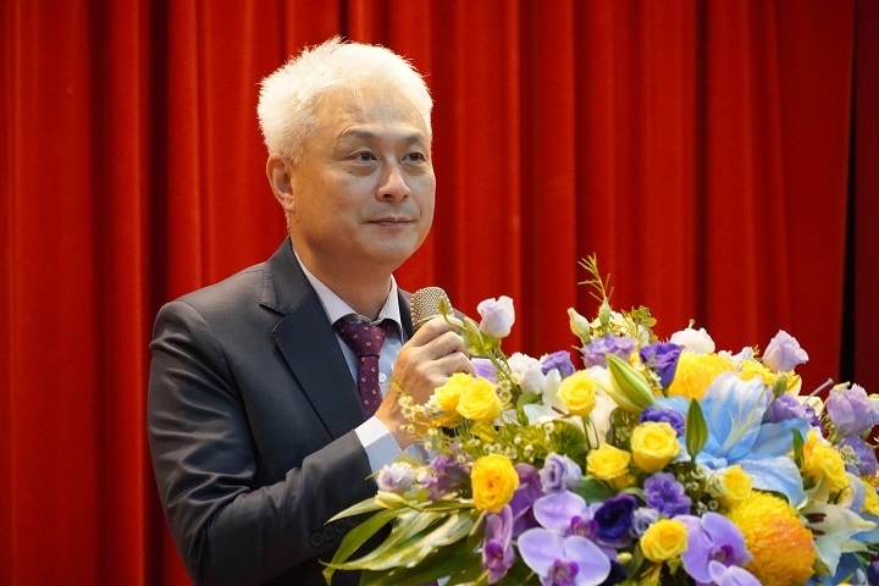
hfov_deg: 11.0
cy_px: 293
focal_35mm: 188
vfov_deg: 7.3
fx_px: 4578
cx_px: 440
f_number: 5.6
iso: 6400
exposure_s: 1/125
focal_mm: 125
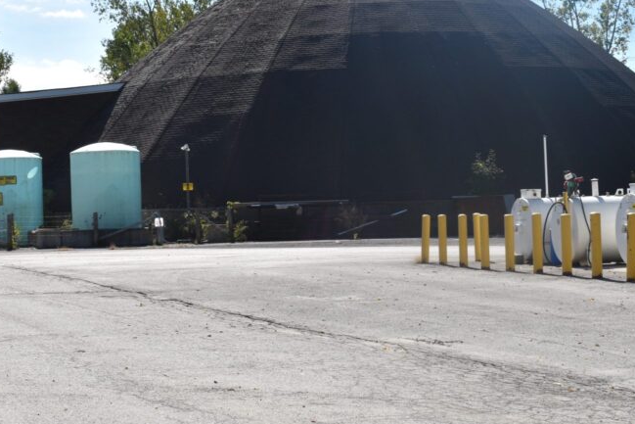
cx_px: 317
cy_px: 131
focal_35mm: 90
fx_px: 1588
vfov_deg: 15.2
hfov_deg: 22.6
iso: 100
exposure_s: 1/200
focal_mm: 38
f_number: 11
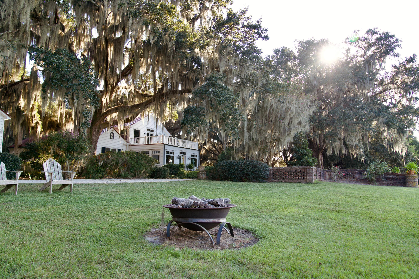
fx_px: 279
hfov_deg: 73.7
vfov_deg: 53.1
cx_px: 210
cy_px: 140
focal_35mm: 24
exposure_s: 1/160
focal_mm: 24
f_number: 4
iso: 200
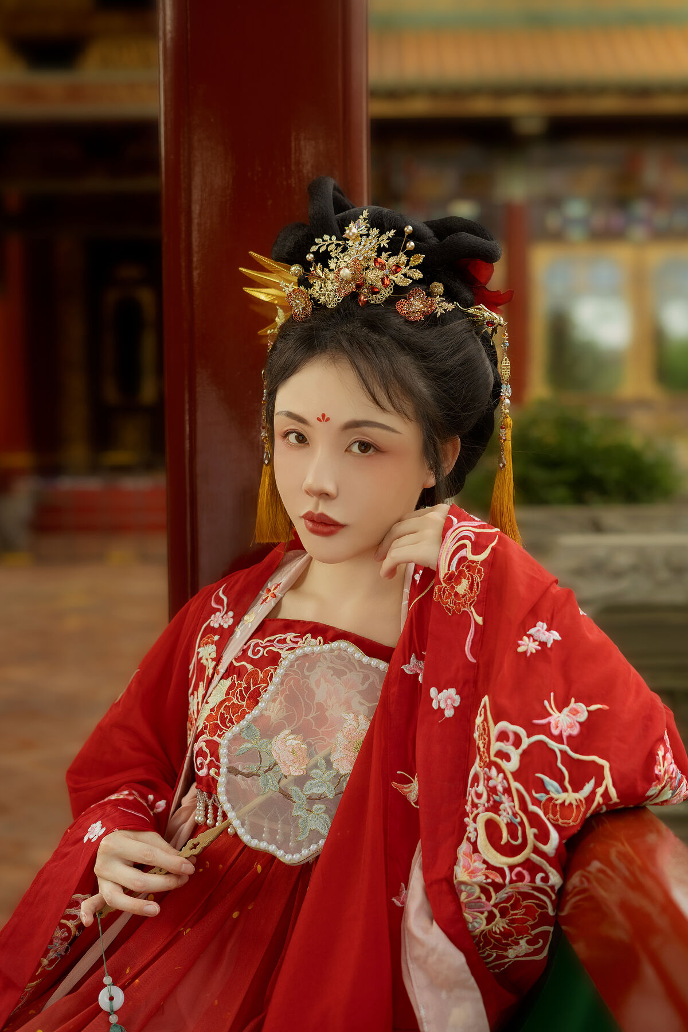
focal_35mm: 50
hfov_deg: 27.0
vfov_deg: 39.6
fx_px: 1433
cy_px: 516
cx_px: 344
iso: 100
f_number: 2.8
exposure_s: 1/125
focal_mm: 50
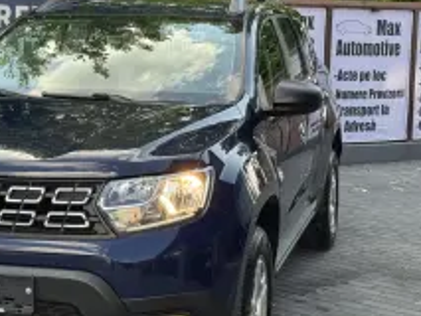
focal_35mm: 81
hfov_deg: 24.0
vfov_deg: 18.2
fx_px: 986
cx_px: 134
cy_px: 158
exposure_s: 1/588
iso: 64
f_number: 1.78
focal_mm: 6.76
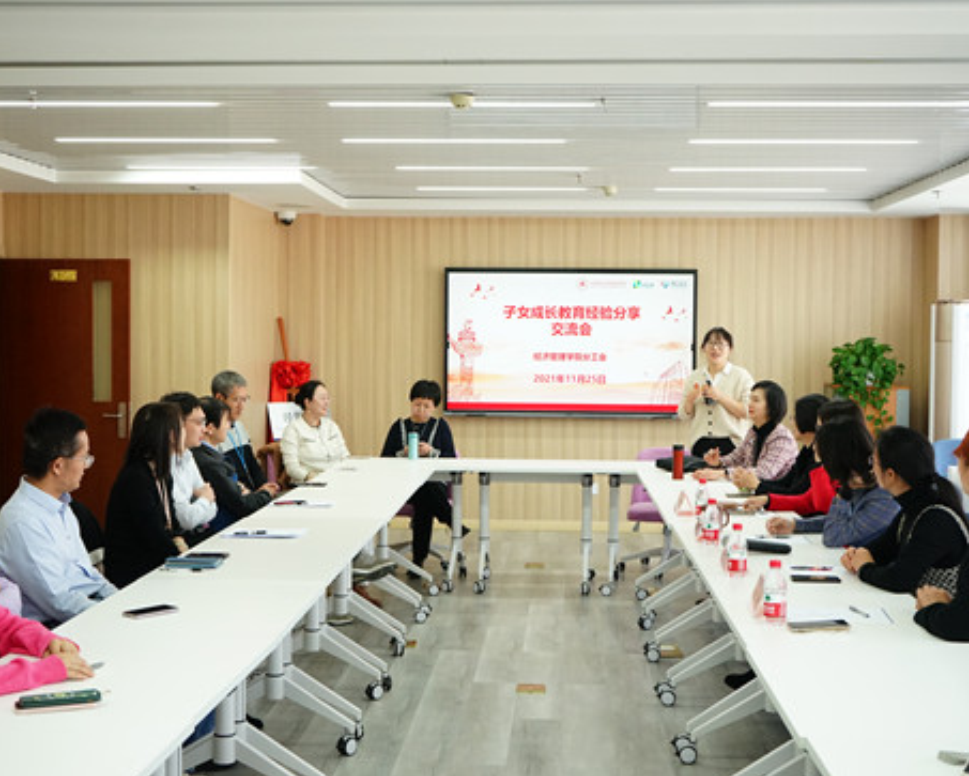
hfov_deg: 39.5
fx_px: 1349
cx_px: 483
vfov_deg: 32.1
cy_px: 392
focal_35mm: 47
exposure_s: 1/200
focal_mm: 41
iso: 2500
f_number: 6.3
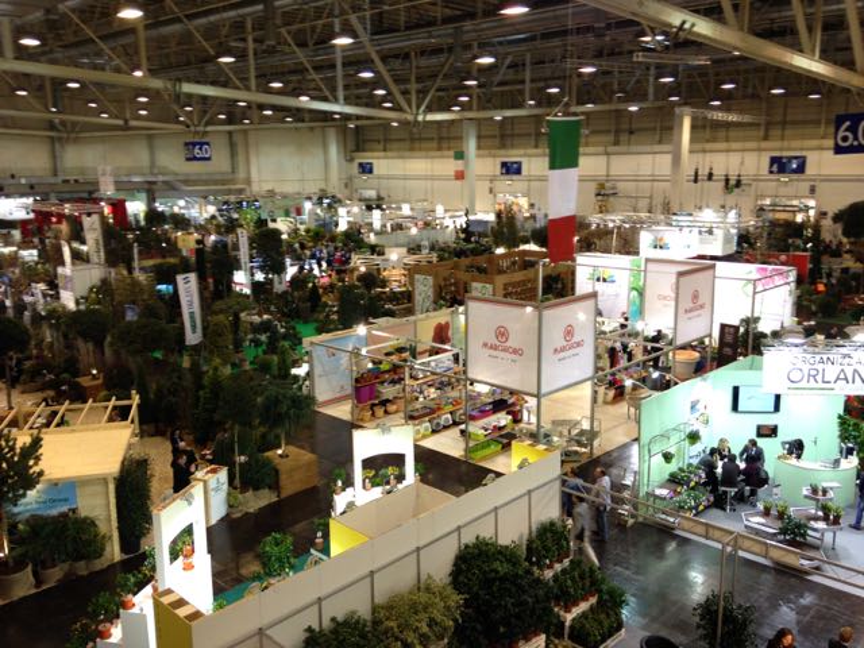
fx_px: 824
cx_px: 432
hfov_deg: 55.4
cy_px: 324
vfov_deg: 42.9
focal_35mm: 33
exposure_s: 1/20
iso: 80
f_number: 2.4
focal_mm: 4.12
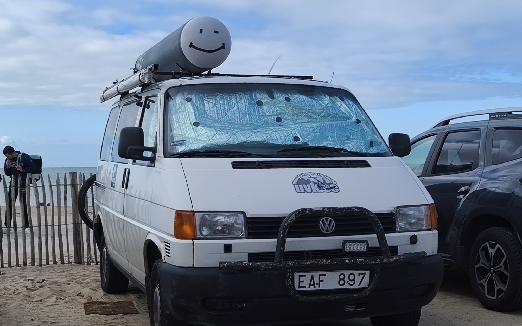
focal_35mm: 30
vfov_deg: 41.8
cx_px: 262
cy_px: 182
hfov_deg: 62.9
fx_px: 427
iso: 50
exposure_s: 1/1026
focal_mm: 6.18
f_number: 1.65
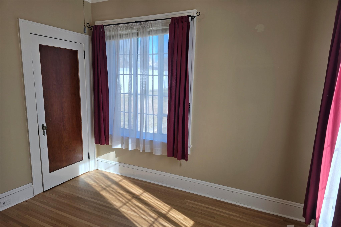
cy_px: 128
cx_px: 171
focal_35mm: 24
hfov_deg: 73.7
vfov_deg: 53.0
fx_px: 227
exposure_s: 1/120
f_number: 1.7
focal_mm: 6.3
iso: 16
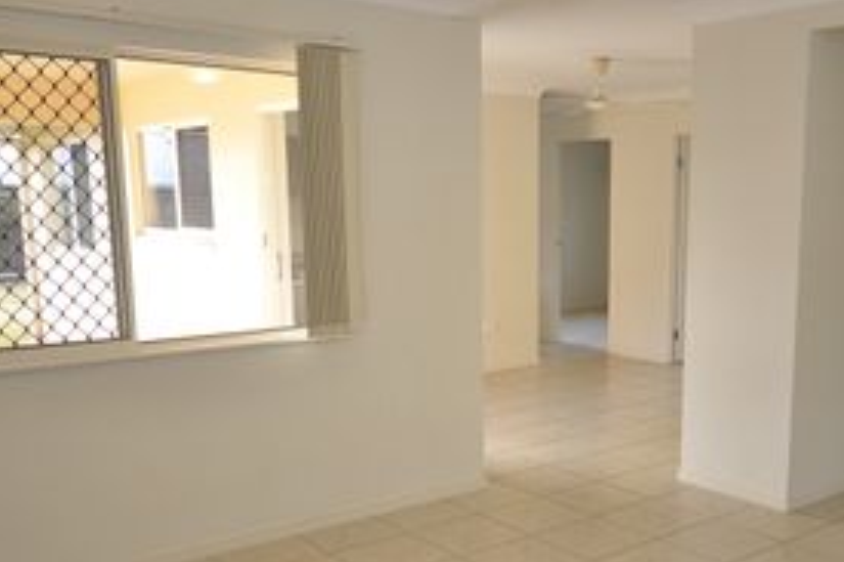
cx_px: 559
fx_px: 961
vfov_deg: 32.4
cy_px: 358
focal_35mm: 41
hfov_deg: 46.7
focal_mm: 16
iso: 500
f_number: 5
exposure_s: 1/60
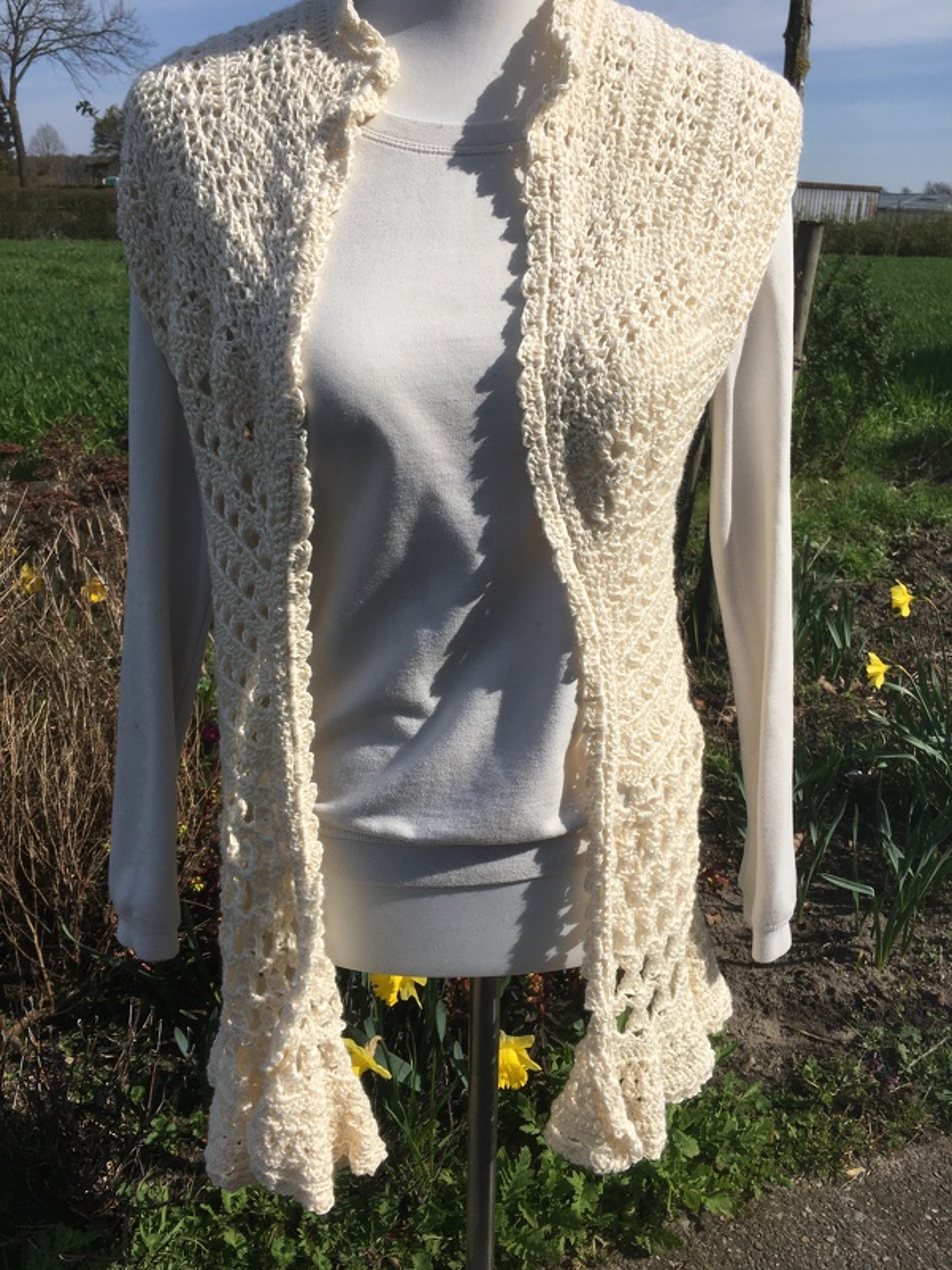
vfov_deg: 61.7
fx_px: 1063
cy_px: 635
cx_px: 476
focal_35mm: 29
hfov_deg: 48.2
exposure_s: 1/2653
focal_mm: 4.15
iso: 25
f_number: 2.2
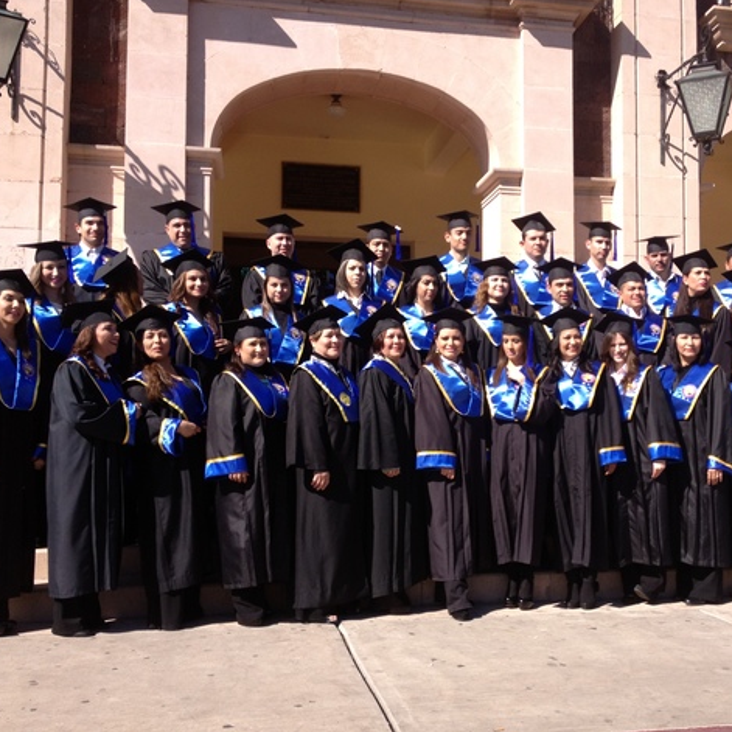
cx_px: 449
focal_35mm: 42
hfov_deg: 39.8
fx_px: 1005
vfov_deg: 40.0
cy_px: 361
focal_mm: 4.28
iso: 50
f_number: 2.4
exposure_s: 1/1175
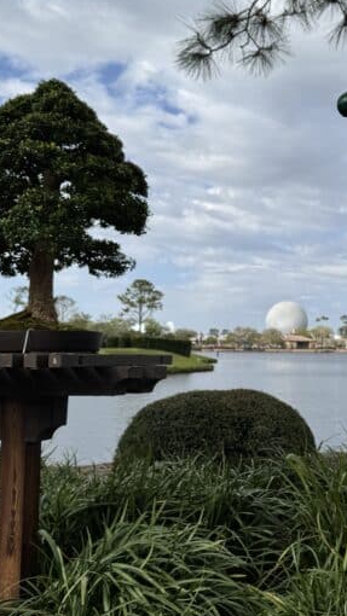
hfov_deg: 27.9
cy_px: 283
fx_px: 670
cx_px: 316
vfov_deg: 49.3
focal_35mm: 41
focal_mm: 6.76
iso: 80
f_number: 1.78
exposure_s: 1/6410
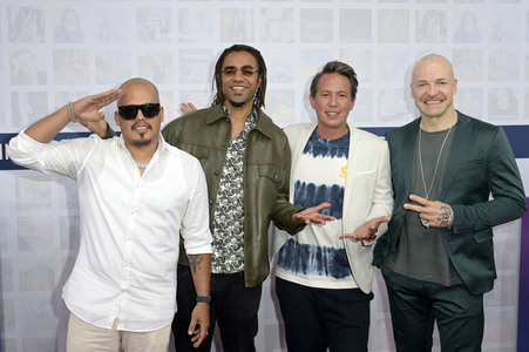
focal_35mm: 31
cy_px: 176
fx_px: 455
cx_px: 264
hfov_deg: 60.3
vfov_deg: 42.3
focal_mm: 31
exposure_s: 1/200
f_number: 7.1
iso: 640
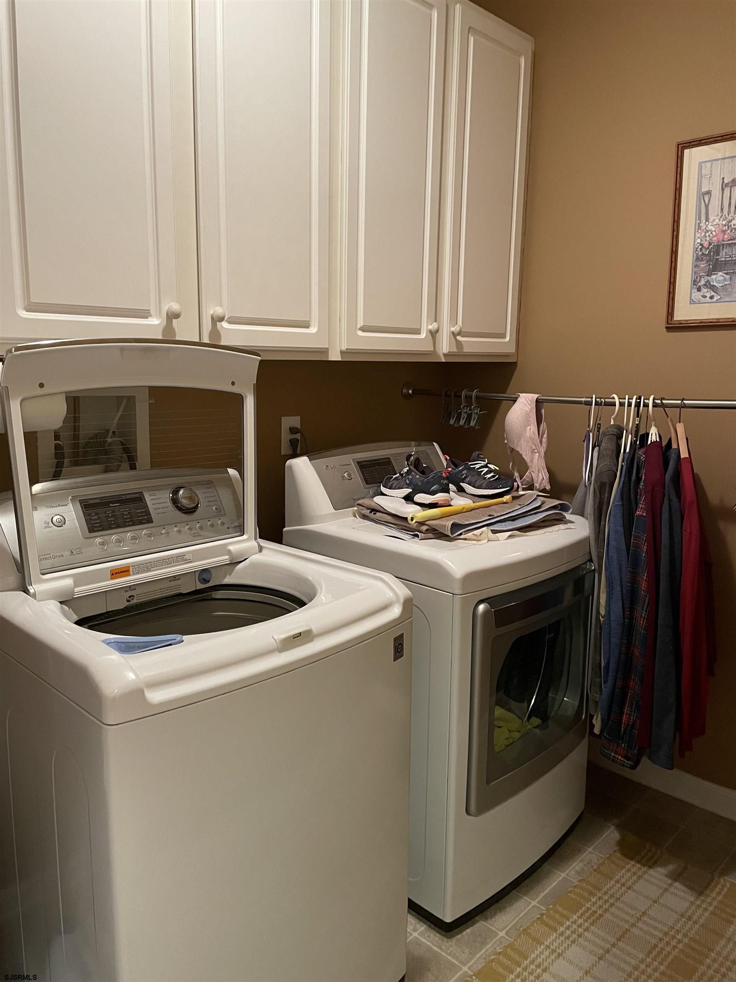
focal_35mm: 26
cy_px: 491
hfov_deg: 53.1
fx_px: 737
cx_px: 368
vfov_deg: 67.3
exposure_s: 1/40
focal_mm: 4.2
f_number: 1.6
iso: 500
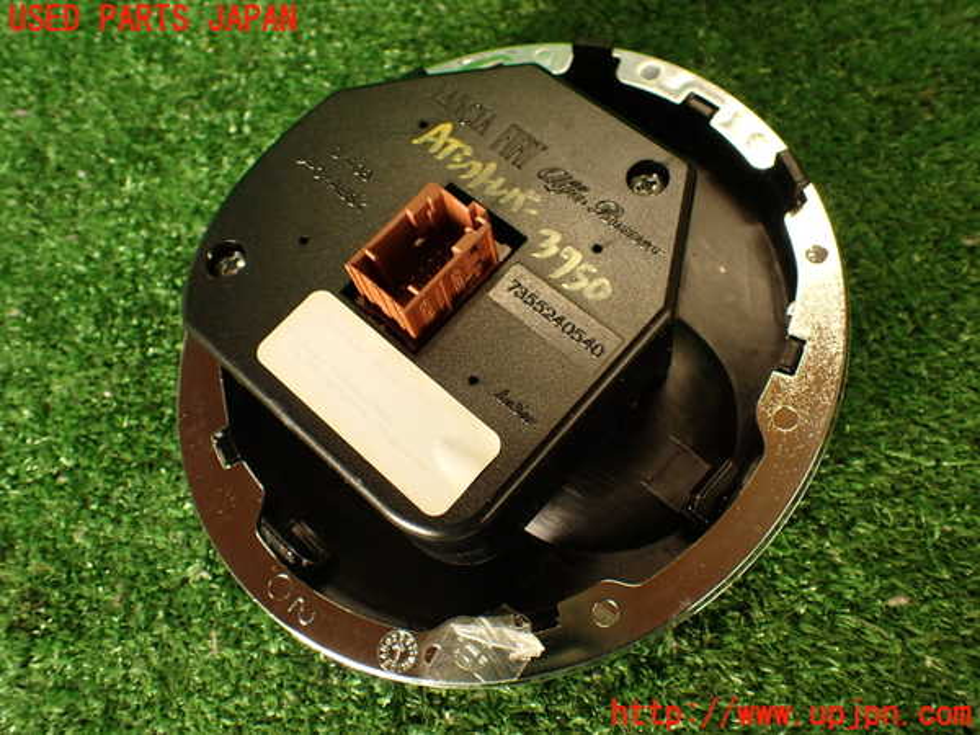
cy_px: 368
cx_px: 490
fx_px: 906
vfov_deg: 44.2
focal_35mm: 32
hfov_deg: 56.8
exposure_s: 1/60
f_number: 2.4
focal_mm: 5.79
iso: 160
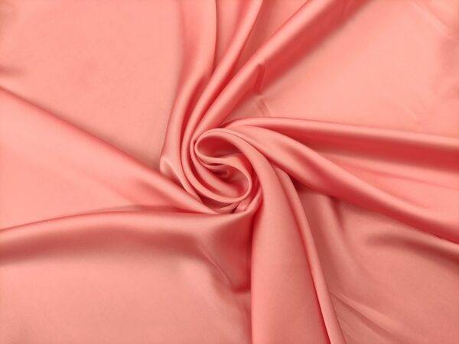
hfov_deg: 69.4
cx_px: 230
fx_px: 331
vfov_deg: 54.9
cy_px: 172
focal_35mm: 25
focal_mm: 5.43
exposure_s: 1/80
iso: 250
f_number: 1.89
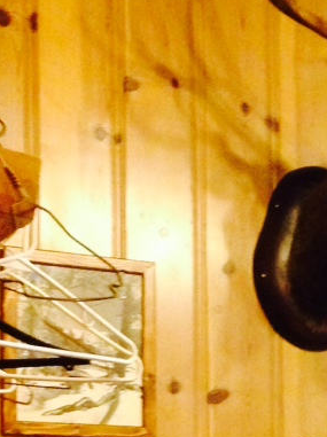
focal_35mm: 111
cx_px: 383
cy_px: 479
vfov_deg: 17.2
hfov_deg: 13.0
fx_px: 1400
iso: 500
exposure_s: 1/15
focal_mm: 4.12
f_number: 2.4
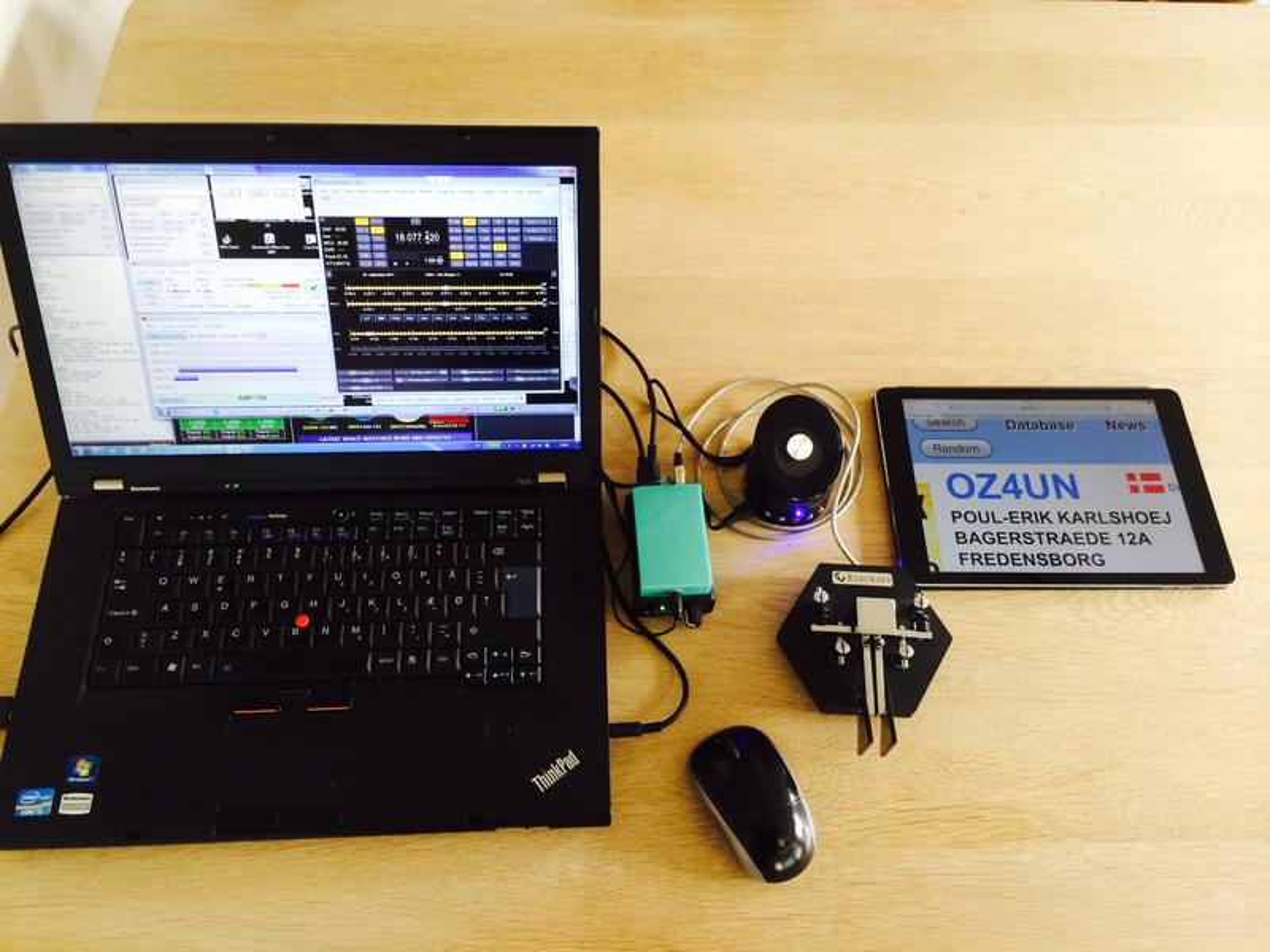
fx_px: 1101
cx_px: 635
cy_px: 476
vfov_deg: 46.8
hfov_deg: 60.0
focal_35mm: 30
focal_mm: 4.12
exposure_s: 1/30
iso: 125
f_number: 2.2
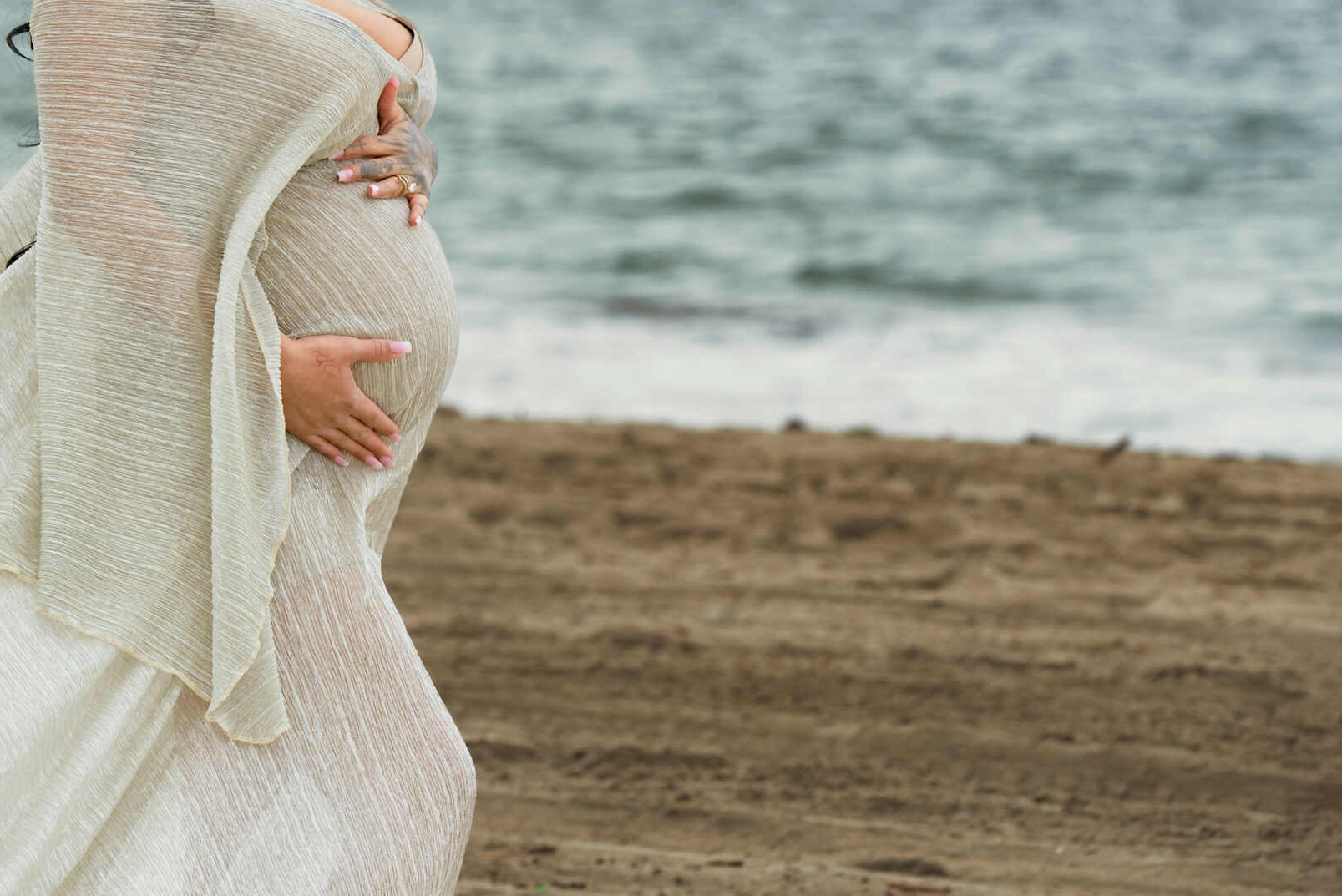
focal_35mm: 231
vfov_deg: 5.9
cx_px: 352
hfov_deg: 8.9
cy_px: 193
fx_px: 8615
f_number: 5.6
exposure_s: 1/200
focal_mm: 145
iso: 125
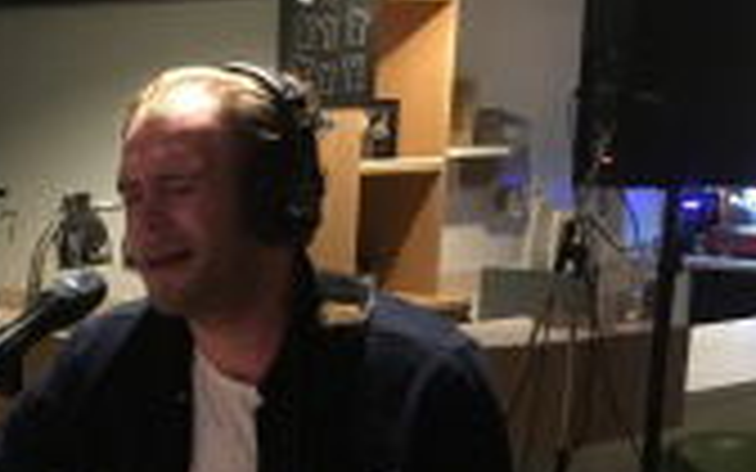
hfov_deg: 21.3
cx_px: -135
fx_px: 1875
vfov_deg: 14.1
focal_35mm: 91
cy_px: 515
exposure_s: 1/17
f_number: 2.2
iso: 500
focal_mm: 4.15
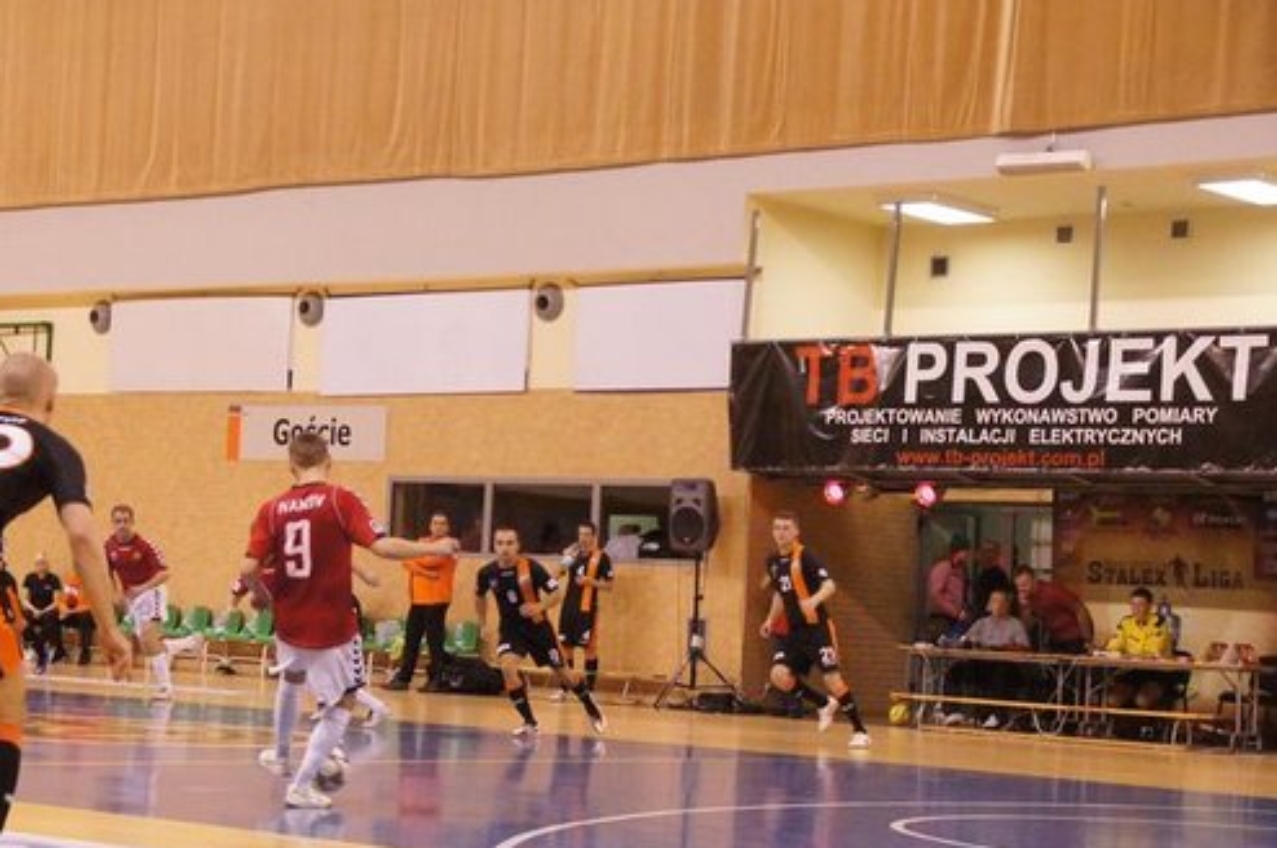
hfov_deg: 25.6
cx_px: 468
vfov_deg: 17.2
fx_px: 2799
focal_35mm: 79
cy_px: 538
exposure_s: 1/400
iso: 6400
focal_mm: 40
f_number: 5.6
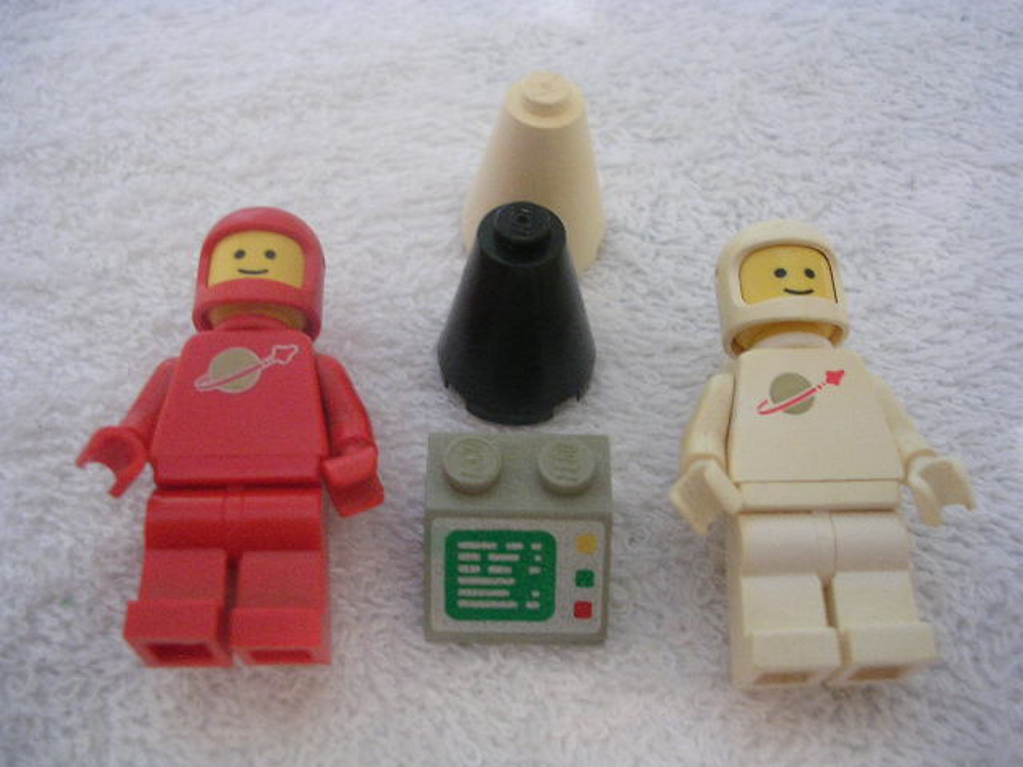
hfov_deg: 49.0
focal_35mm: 38
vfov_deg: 37.7
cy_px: 384
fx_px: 1123
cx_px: 512
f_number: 2.8
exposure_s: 1/6.1
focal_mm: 5.8
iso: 96
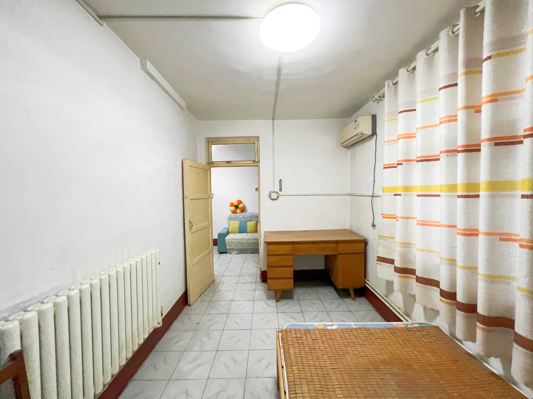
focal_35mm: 13
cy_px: 200
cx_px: 266
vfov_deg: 89.9
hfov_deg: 106.2
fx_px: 200
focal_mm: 1.57
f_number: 1.8
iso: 640
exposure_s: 1/60
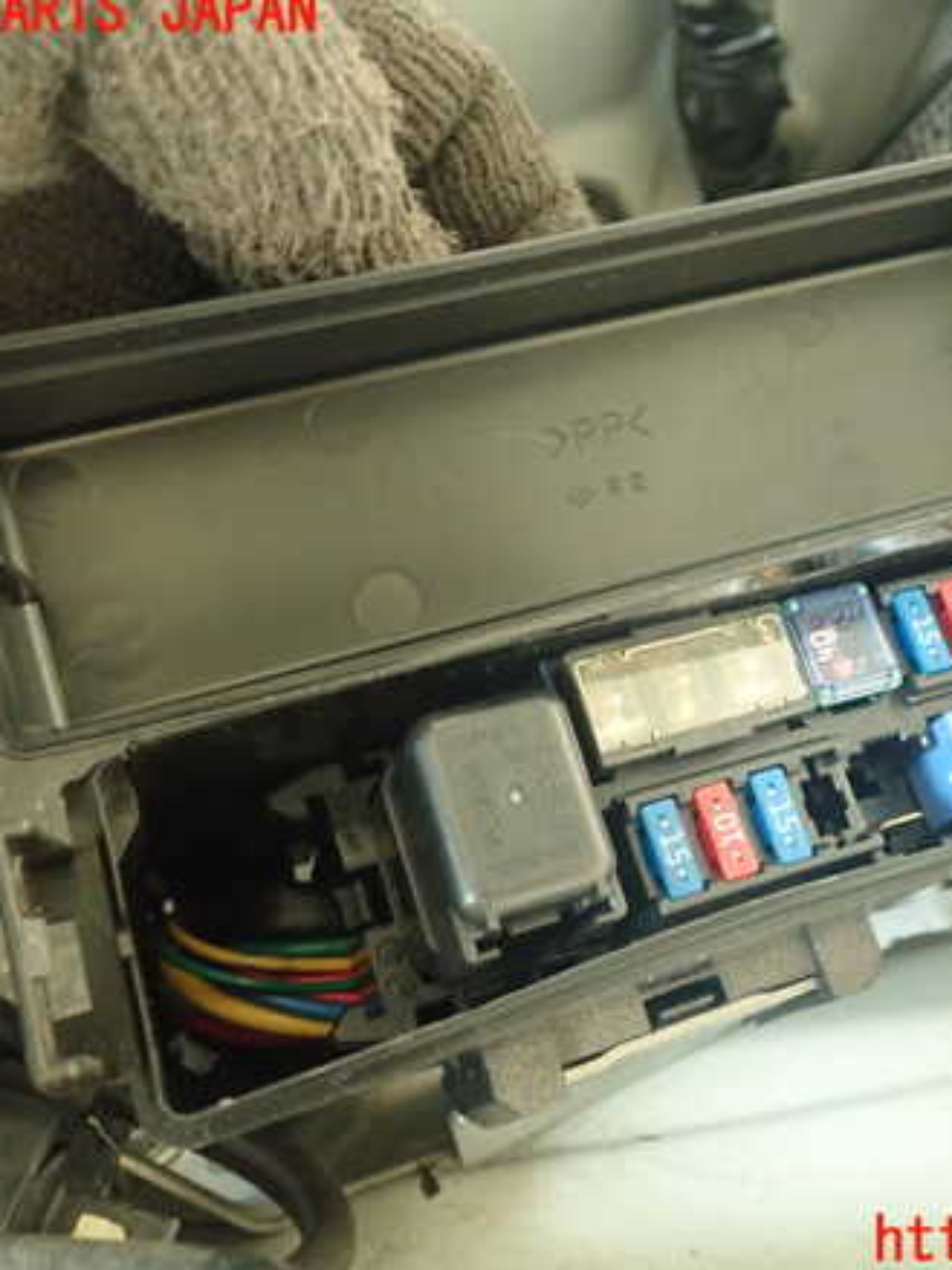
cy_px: 628
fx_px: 1504
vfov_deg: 45.8
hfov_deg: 34.7
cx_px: 660
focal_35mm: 41
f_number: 2.3
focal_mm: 5.5
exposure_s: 1/30
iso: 500
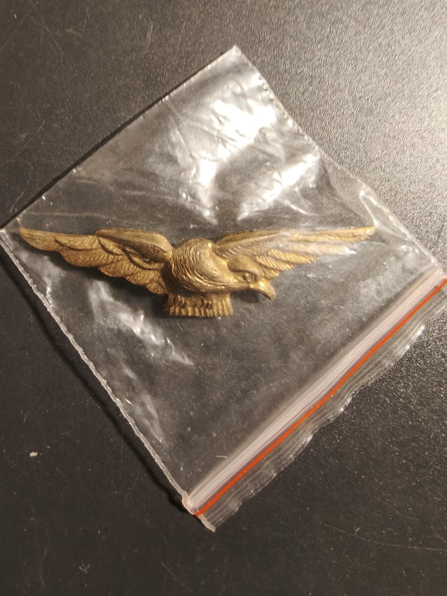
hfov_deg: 58.9
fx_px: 396
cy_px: 298
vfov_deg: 73.9
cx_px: 224
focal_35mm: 23
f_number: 2
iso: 125
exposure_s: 1/50
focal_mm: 2.32
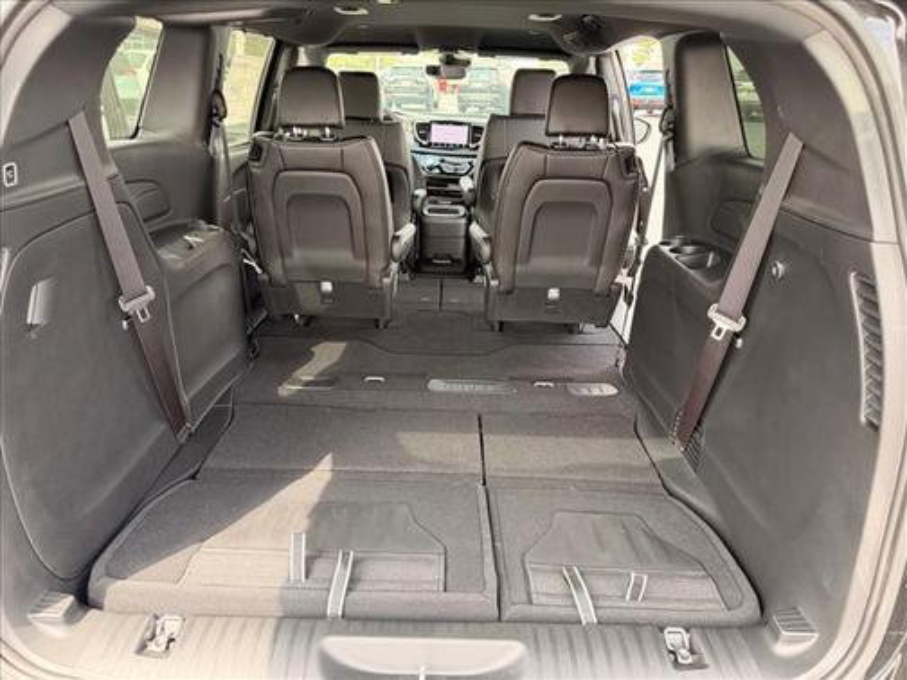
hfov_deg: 71.6
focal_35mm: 24
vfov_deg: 56.8
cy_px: 340
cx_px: 454
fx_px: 629
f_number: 1.78
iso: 200
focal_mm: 6.76
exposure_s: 1/237
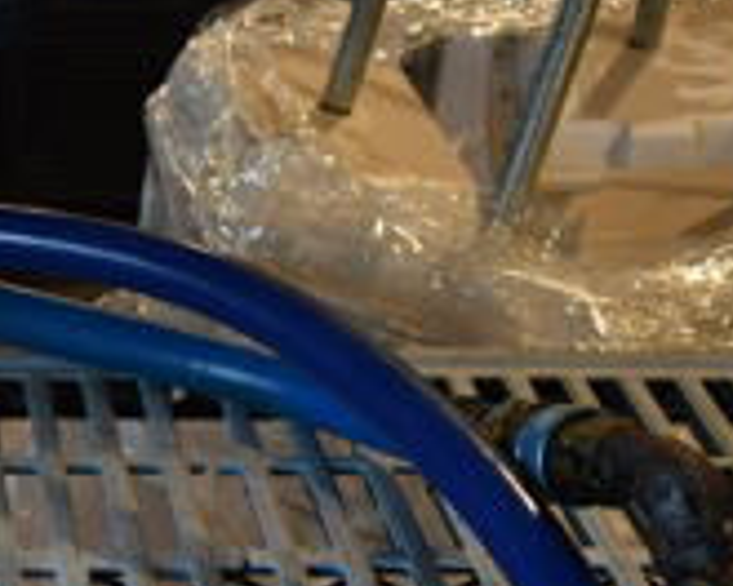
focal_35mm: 94
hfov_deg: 18.9
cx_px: -213
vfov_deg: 15.5
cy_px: 777
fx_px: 2039
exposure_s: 1/30
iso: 160
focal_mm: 18
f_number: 3.5
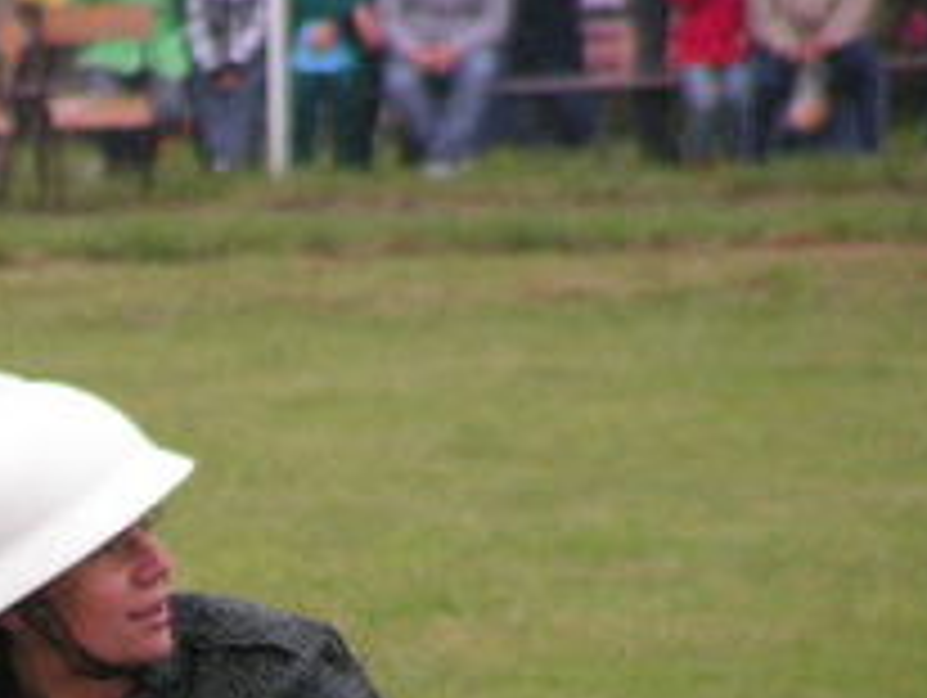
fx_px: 18848
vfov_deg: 2.1
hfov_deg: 2.8
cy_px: 799
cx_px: -50
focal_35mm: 703
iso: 160
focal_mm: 48
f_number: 3.2
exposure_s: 1/320
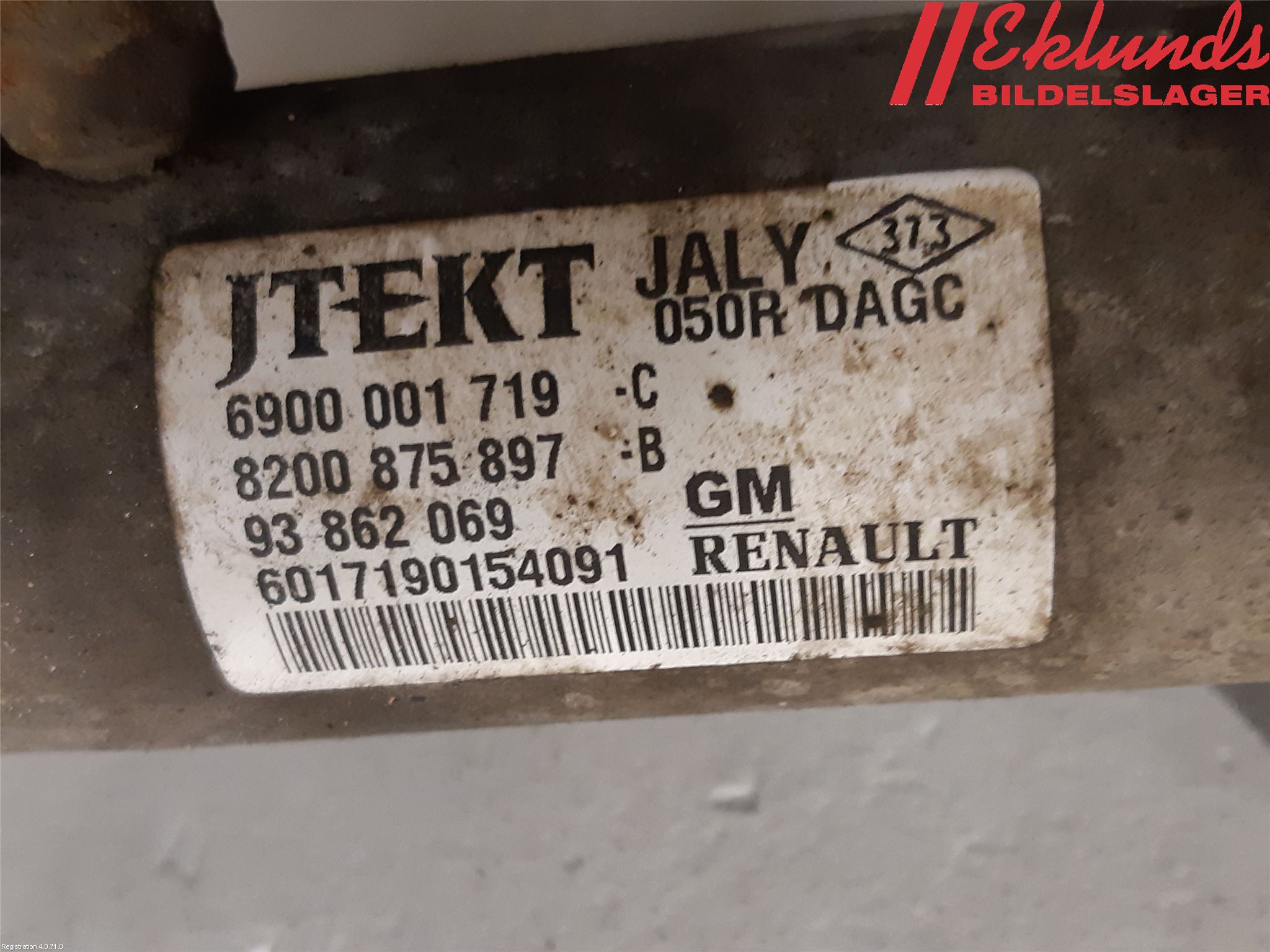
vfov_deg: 53.1
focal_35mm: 26
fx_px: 954
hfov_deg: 67.3
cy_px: 476
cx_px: 635
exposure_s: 1/50
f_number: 1.7
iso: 250
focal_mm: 3.93
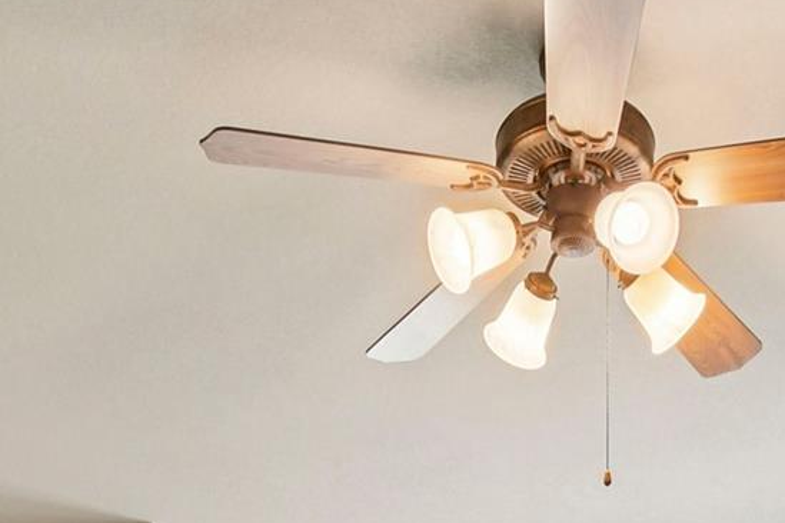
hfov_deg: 35.2
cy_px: 912
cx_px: 538
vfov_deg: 19.1
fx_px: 1221
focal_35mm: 56
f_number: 8
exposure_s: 1/125
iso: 400
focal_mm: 10
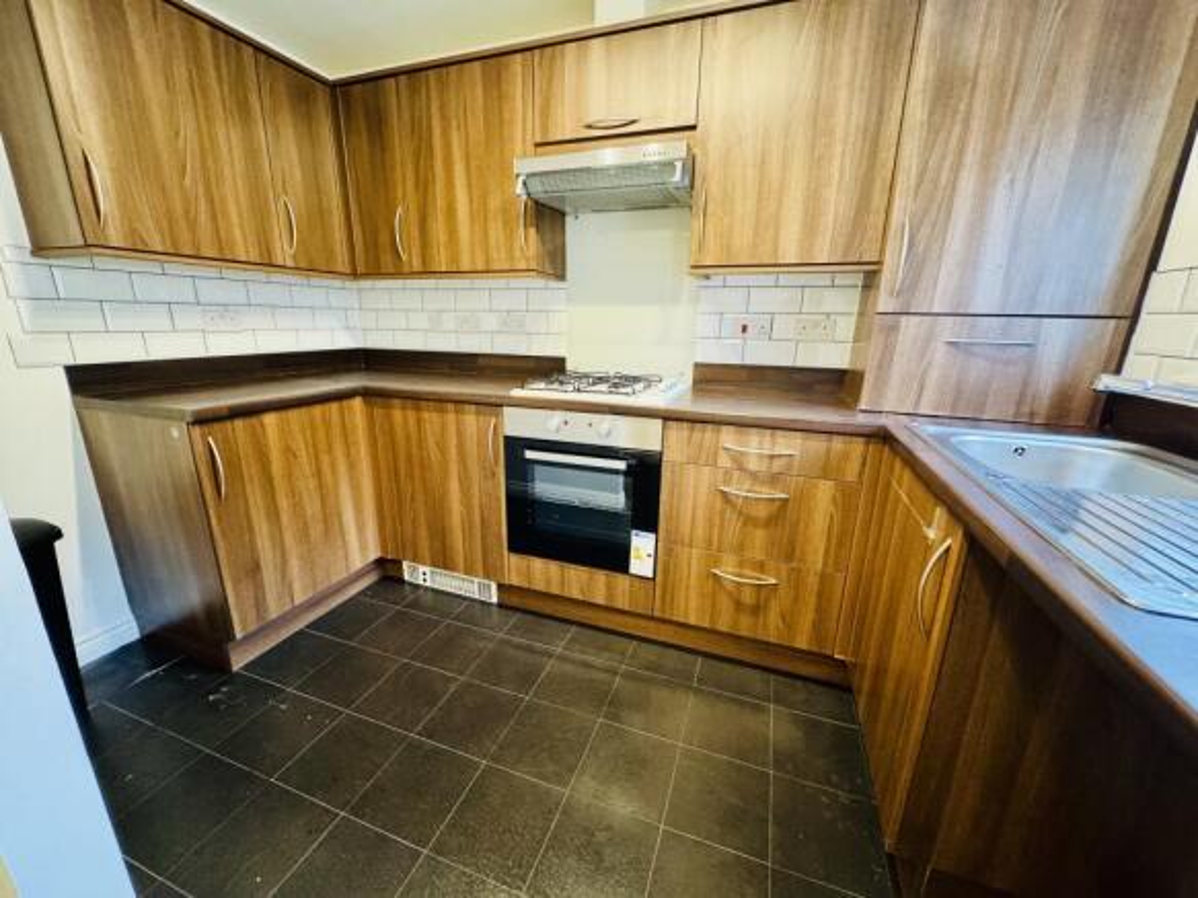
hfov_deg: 102.1
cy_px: 449
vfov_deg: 85.7
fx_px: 484
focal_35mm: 14
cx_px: 599
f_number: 2.2
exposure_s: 1/50
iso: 800
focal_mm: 2.22
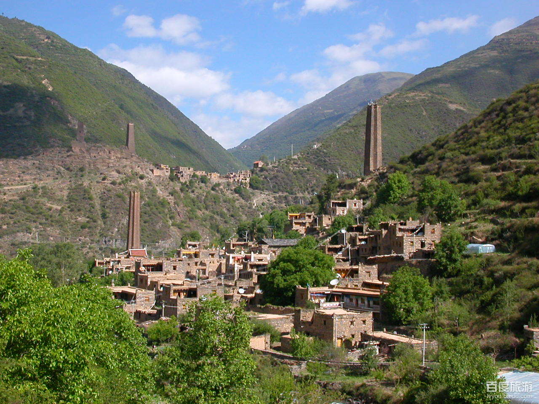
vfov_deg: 29.7
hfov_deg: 38.9
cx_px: 270
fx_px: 763
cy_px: 202
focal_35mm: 49
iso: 100
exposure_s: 1/378
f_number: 5.2
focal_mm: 7.5
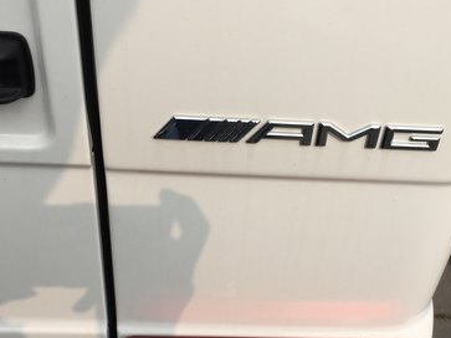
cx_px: 253
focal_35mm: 48
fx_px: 625
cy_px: 203
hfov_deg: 39.6
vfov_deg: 30.2
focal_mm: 4.15
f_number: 2.2
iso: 32
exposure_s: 1/2475
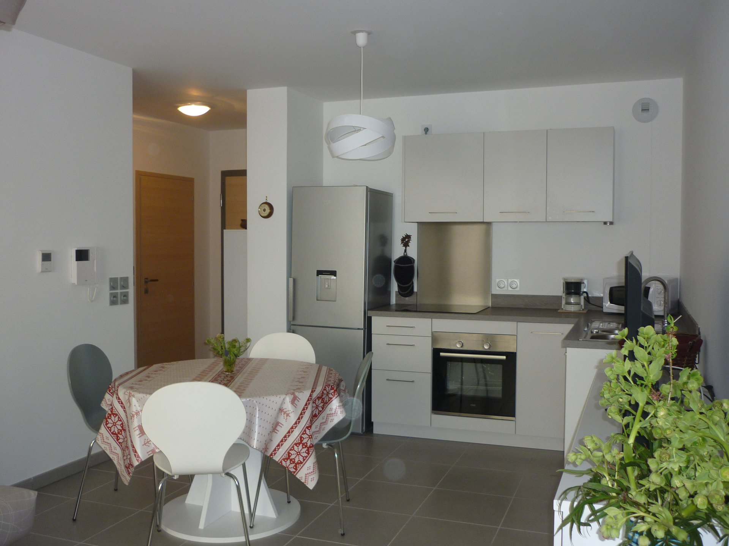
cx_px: 364
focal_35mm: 33
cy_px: 273
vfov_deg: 42.9
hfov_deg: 55.4
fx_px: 695
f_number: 2.8
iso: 100
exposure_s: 1/30
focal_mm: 5.5
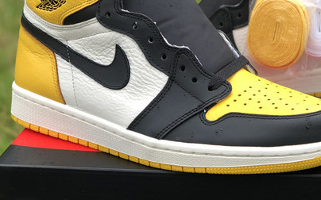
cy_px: 64
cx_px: 219
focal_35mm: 101
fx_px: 883
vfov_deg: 12.9
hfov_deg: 20.5
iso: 25
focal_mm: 6
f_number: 2.4
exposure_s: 1/60
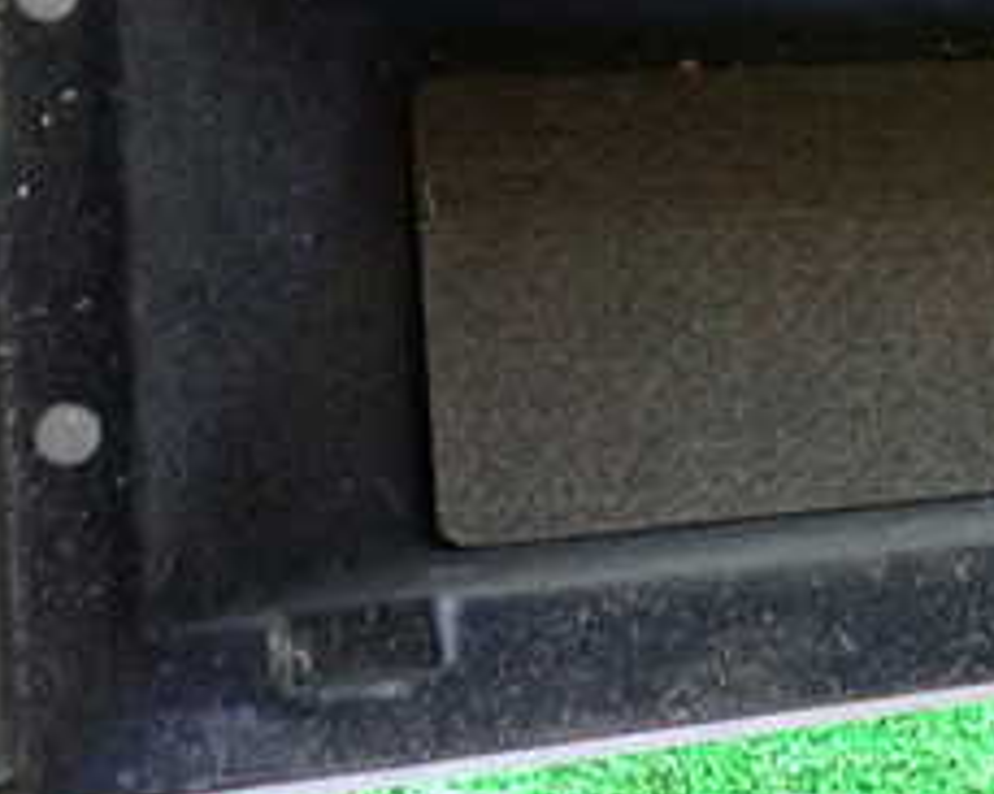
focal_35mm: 64
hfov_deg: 27.5
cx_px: 1037
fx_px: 1882
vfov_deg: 23.7
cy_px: 239
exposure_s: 1/25
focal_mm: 4.5
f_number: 2
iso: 800
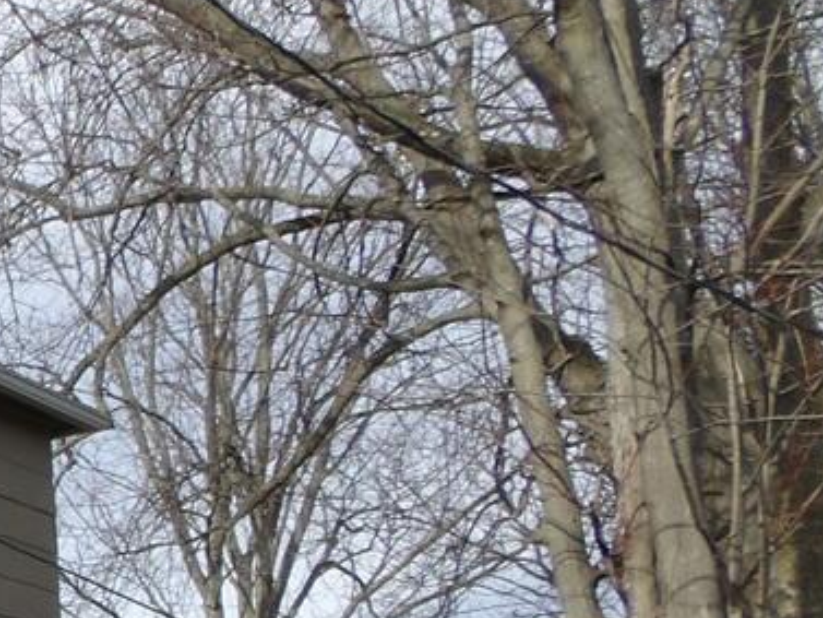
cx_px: -568
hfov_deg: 19.7
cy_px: 723
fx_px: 1879
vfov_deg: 17.8
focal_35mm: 79
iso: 100
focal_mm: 4.2
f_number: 4.1
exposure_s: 1/465
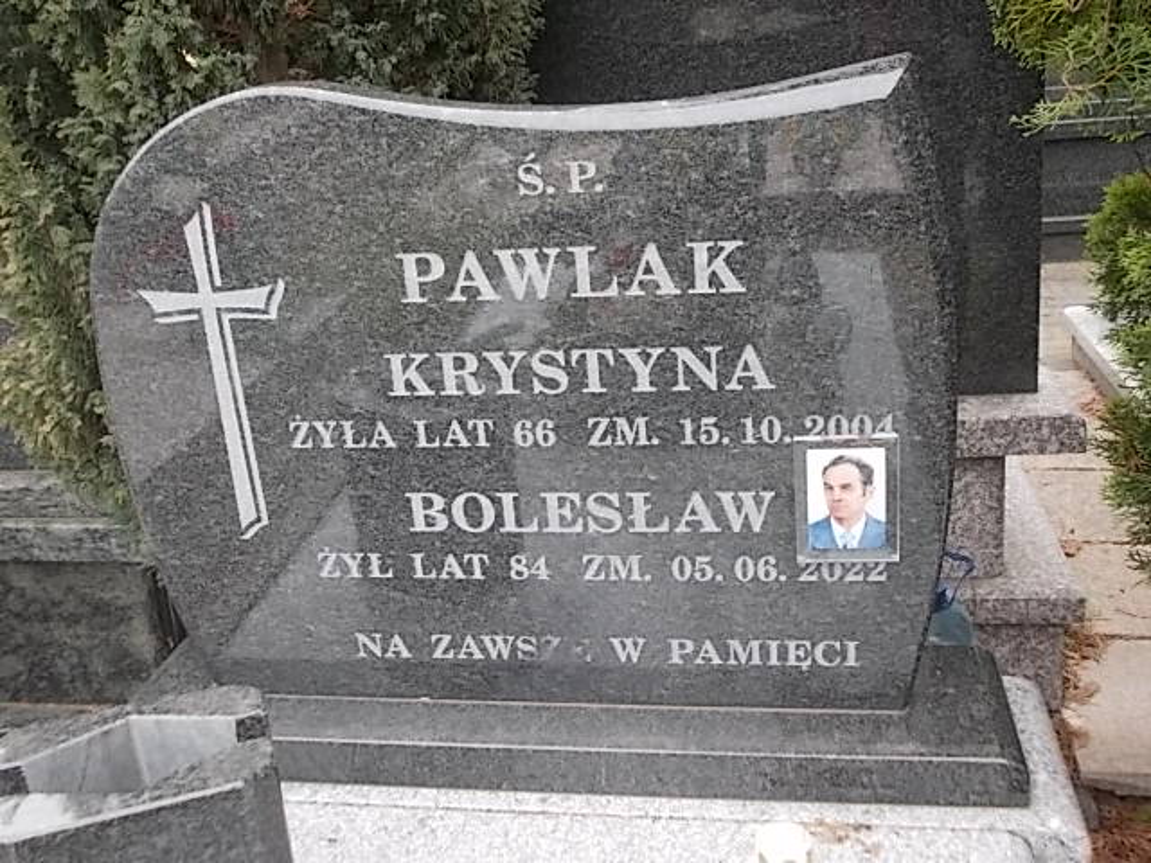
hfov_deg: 49.0
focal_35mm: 38
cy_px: 432
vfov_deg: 37.7
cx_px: 576
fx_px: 1264
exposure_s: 1/80
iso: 80
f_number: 3.1
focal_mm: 5.3
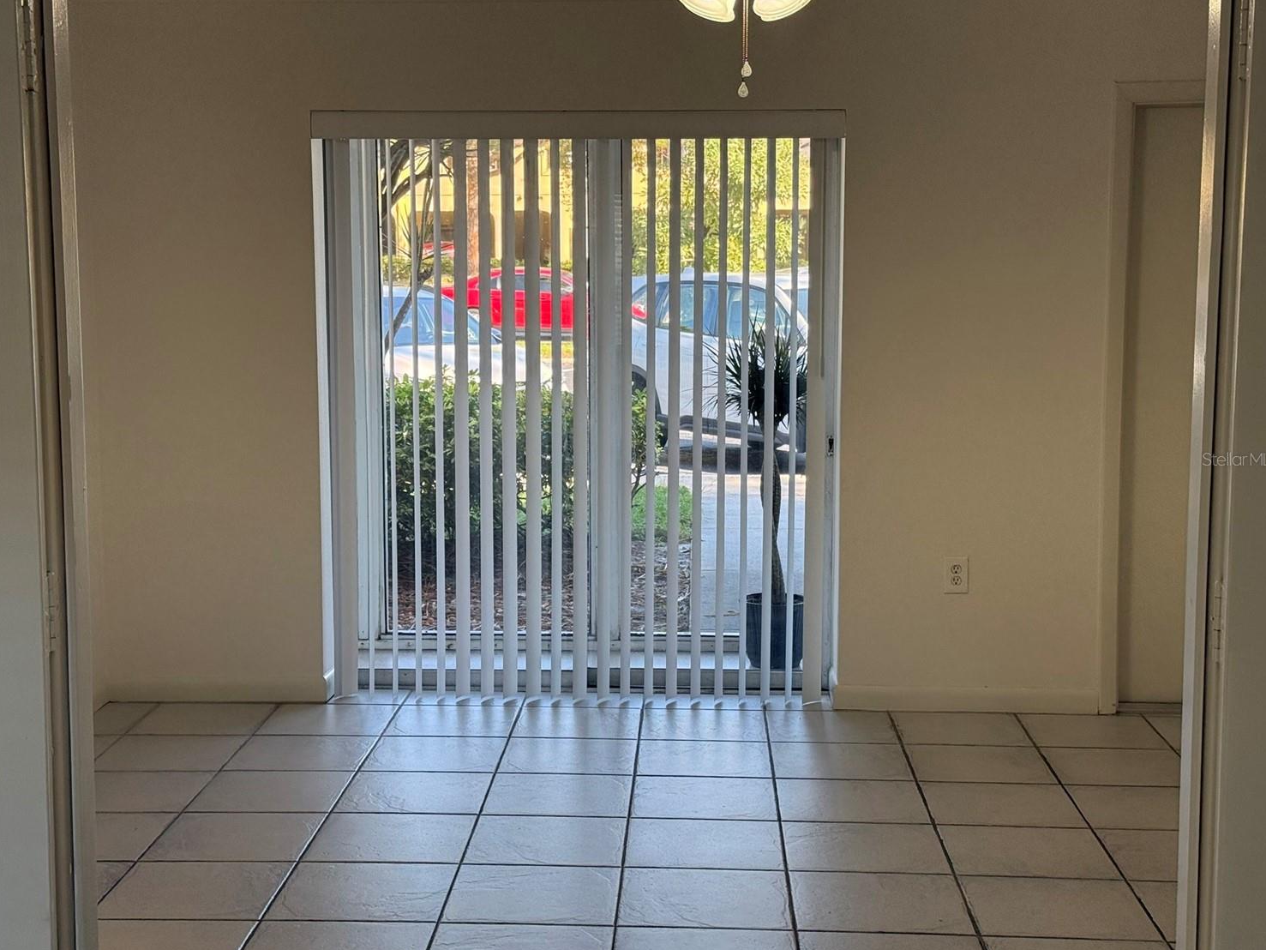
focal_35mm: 52
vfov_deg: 28.0
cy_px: 459
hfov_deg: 36.8
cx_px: 597
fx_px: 1902
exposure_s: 1/225
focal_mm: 6.76
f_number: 1.78
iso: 100
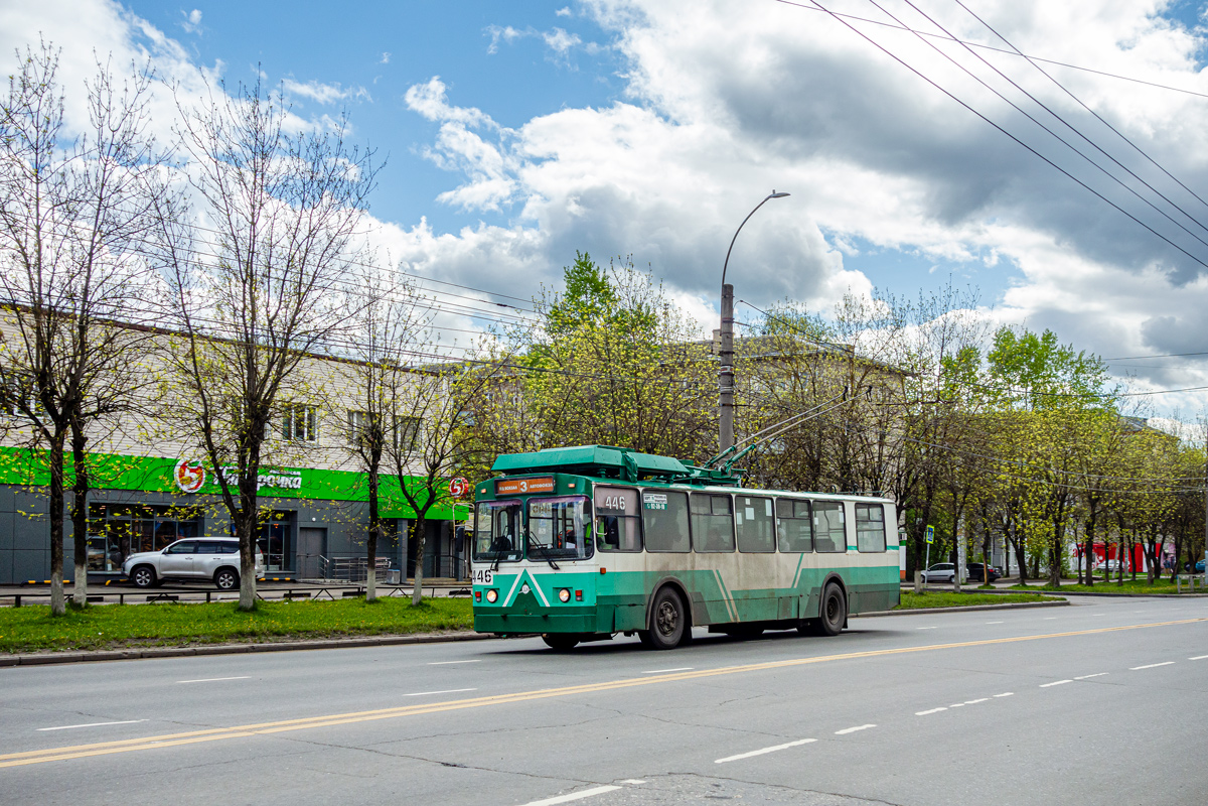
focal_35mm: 41
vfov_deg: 32.6
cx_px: 604
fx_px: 1376
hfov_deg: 47.4
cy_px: 403
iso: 125
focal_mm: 15.1
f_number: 5
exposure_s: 1/640
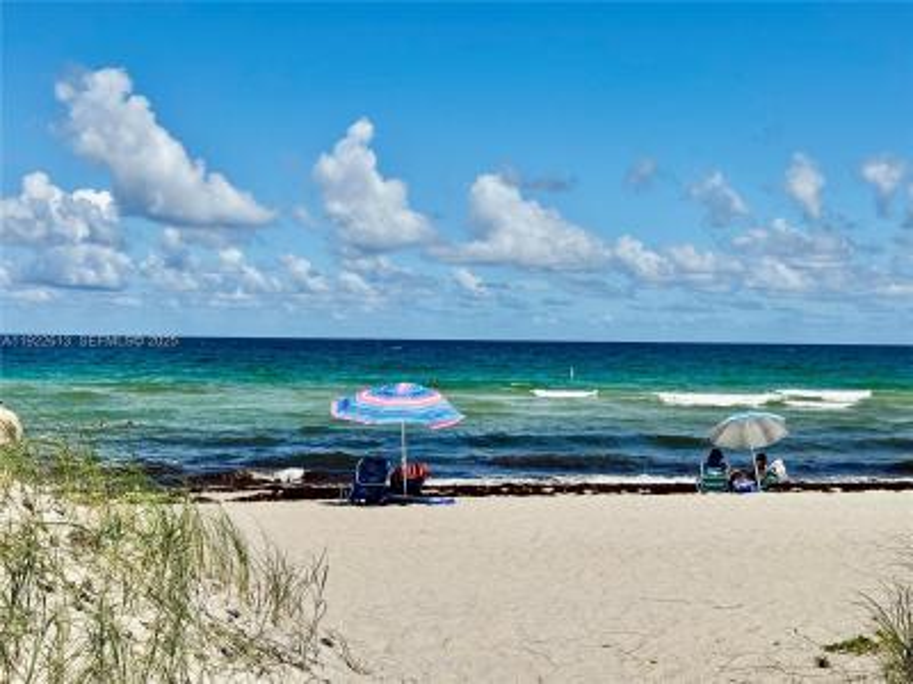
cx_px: 456
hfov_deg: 39.7
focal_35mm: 48
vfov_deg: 30.3
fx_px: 1266
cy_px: 342
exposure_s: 1/12500
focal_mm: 6.76
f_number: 1.78
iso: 80
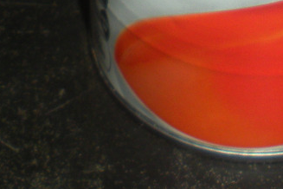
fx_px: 1297
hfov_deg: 12.4
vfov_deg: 8.0
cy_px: -157
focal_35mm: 165
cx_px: 188
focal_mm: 6.3
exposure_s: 1/60
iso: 64
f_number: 3.5
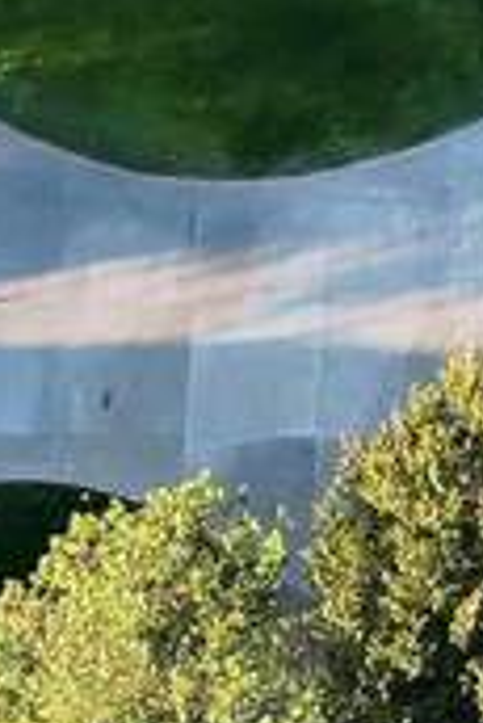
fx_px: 3735
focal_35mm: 186
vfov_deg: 9.6
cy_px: 1795
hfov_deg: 7.3
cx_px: -92
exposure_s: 1/500
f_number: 1.7
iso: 170
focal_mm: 6.72
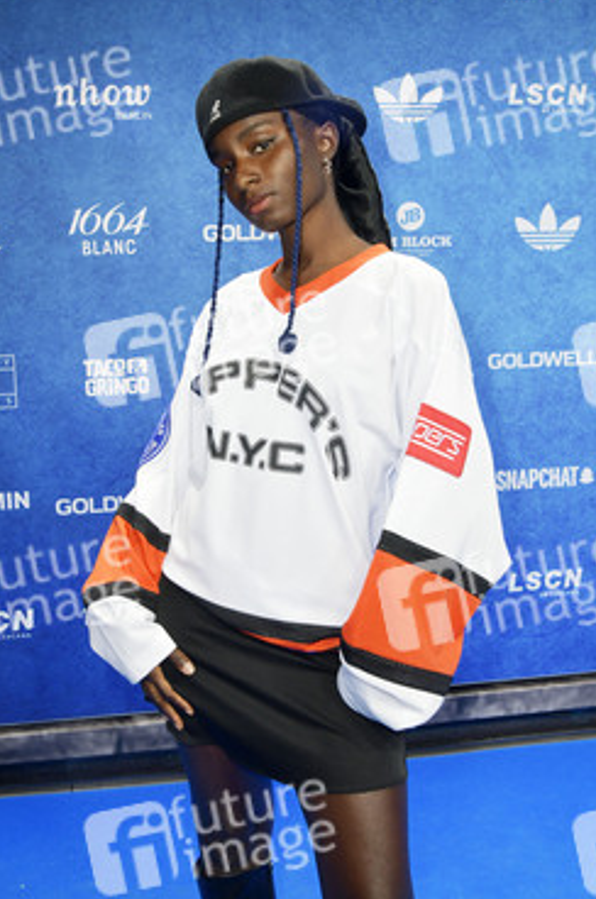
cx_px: 281
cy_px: 471
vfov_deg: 51.9
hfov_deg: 35.8
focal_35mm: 37
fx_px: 922
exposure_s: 1/250
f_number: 5.6
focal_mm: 34
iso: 640
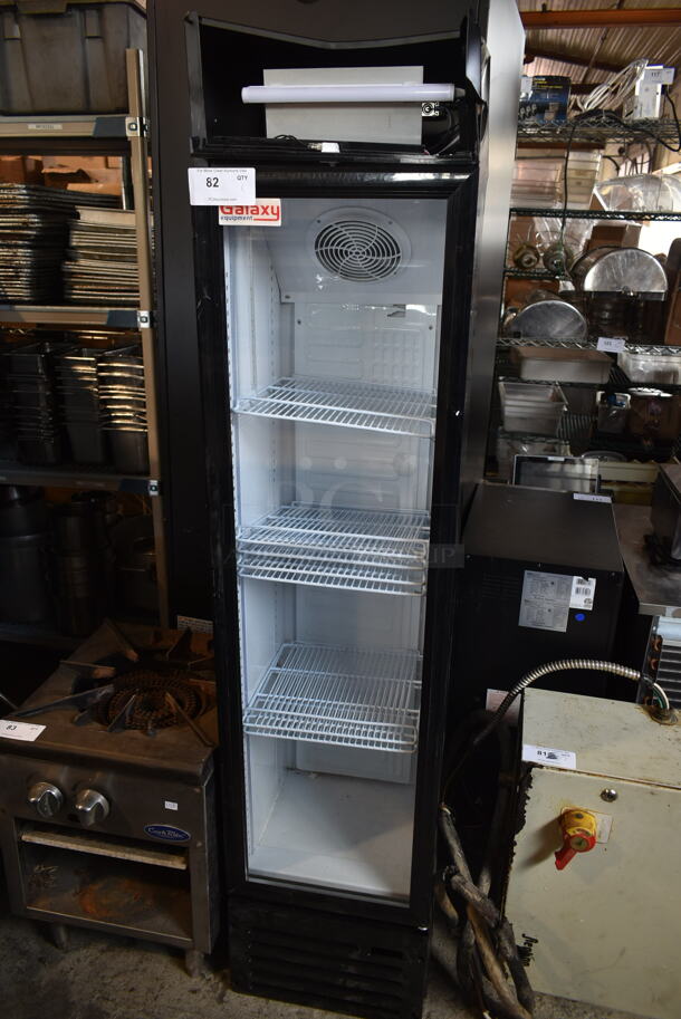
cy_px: 510
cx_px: 340
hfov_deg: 48.0
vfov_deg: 67.3
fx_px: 765
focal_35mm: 27
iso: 220
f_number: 3.5
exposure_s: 1/30
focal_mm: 18
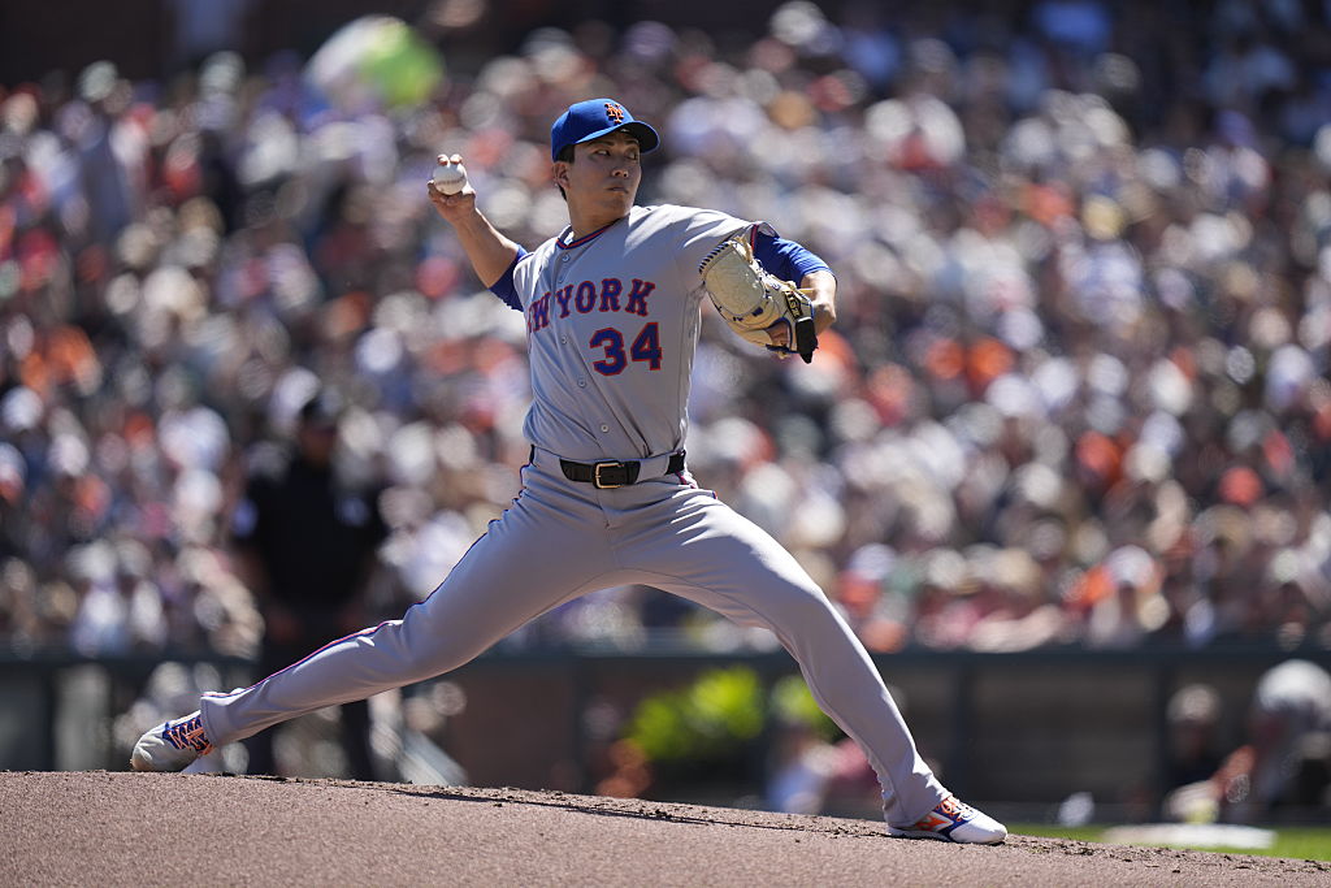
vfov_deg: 3.4
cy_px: 444
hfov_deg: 5.2
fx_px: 14790
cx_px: 666
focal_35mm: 400
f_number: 2.8
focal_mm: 400
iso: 320
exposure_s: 1/2500
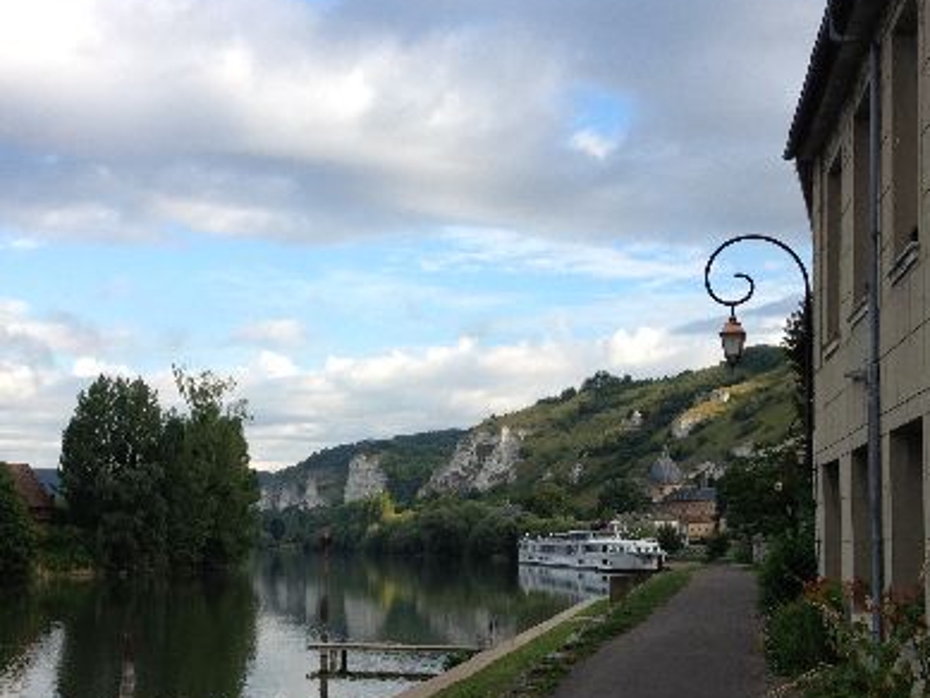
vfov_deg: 26.9
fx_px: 1451
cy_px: 464
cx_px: 411
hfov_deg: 35.5
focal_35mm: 54
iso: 50
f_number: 2.4
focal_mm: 4.28
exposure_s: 1/649
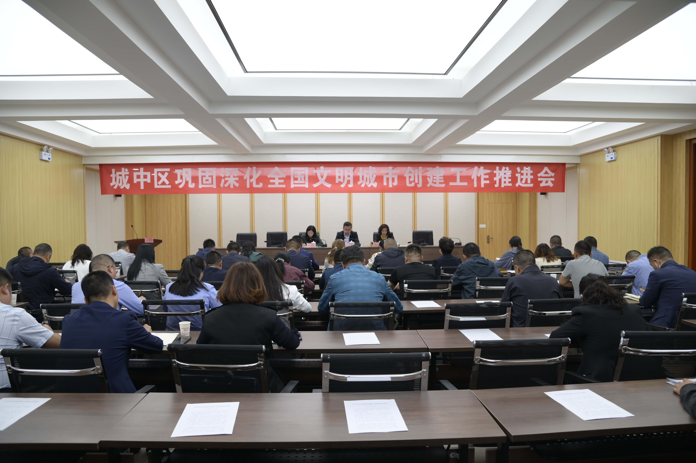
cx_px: 348
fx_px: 464
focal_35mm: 24
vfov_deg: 53.1
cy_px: 232
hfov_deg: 73.8
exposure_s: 1/100
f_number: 5
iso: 640
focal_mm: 24
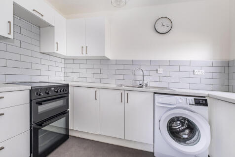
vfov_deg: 77.3
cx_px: 118
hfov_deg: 100.4
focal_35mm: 15
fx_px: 98
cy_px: 78
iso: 400
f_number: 6.4
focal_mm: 10
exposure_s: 1/40
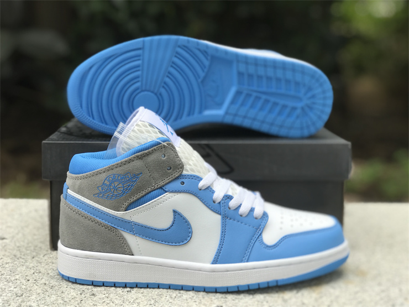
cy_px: 154
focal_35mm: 57
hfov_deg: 33.8
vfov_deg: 25.7
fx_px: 673
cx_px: 204
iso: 20
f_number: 2.8
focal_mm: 6.6
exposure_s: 1/130
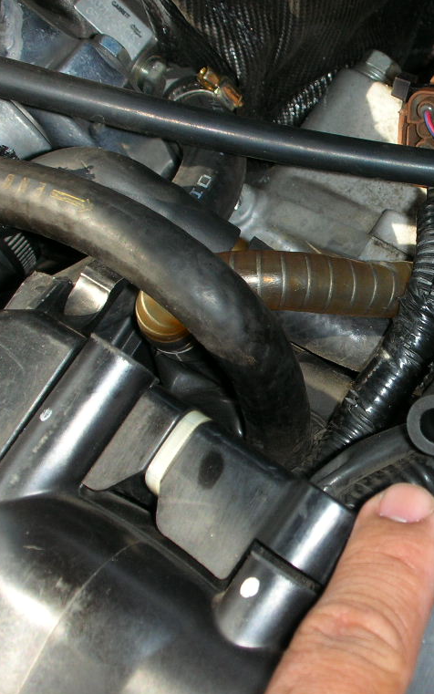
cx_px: 366
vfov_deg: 23.8
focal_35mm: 87
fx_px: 1646
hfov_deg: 14.9
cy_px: 349
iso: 50
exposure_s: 1/120
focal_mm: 10.1
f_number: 4
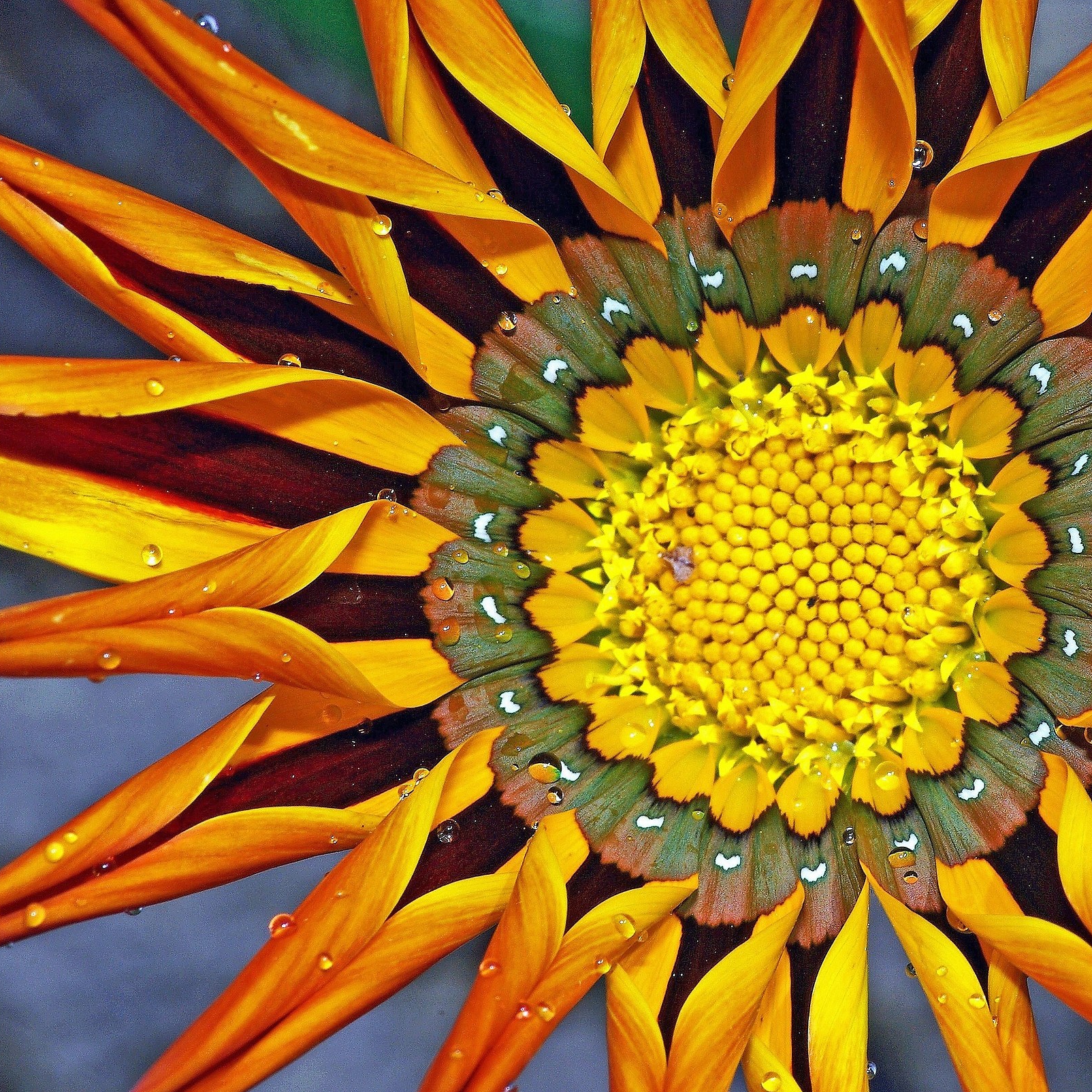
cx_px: 799
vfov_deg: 9.2
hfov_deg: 9.1
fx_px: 6817
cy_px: 546
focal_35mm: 191
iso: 100
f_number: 18
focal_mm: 100
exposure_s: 1/125
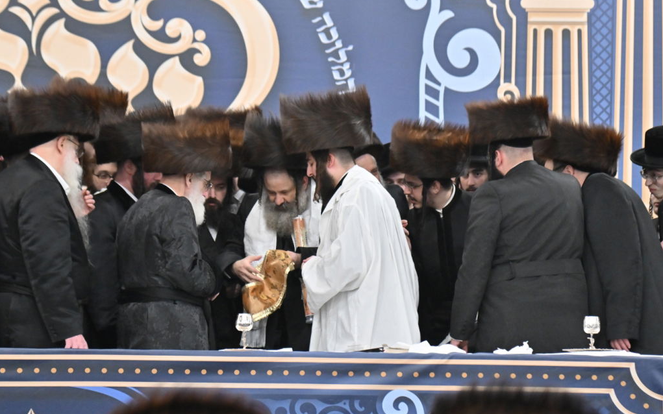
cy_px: 212
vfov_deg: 7.1
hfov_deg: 11.4
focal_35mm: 184
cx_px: 331
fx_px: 3324
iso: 2000
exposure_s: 1/250
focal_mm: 120
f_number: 4
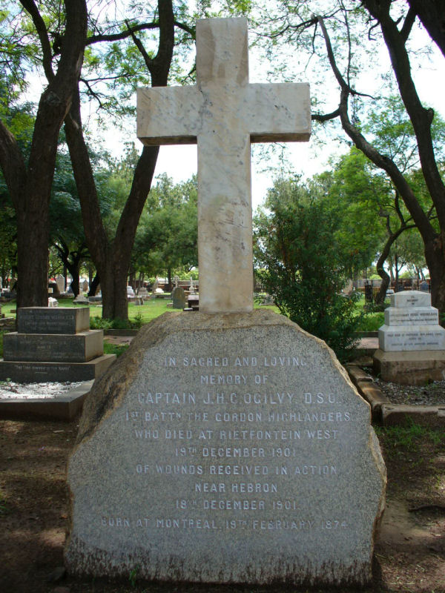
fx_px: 634
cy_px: 296
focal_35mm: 37
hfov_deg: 38.7
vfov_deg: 50.1
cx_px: 222
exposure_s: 1/500
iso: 80
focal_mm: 6.1
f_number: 2.8
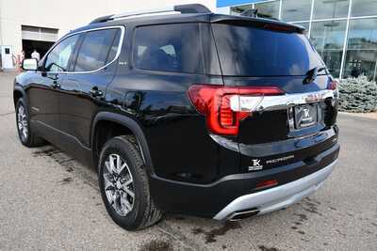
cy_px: 126
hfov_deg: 61.9
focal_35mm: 30
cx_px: 188
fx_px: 314
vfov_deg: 43.6
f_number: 7.1
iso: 200
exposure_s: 1/250
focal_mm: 20
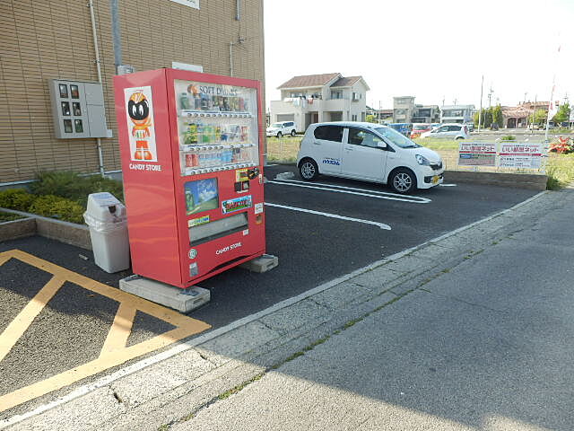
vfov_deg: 56.8
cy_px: 216
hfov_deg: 71.6
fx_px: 398
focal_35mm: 24
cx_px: 287
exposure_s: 1/320
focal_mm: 4.2
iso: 80
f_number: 3
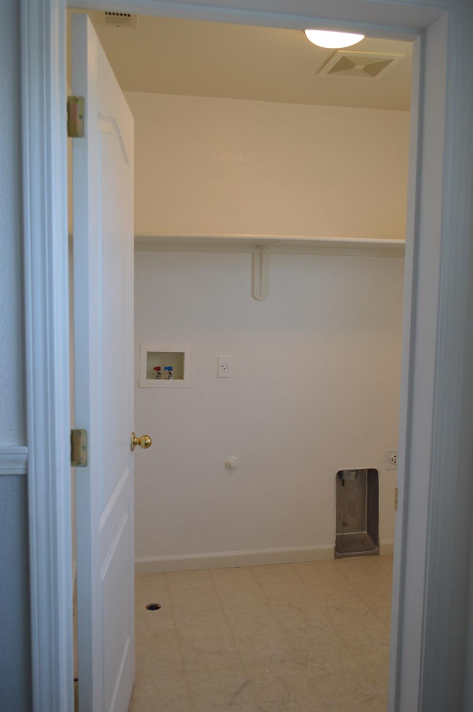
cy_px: 356
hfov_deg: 43.5
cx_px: 236
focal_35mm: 30
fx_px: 592
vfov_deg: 62.0
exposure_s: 1/100
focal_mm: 20
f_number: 5
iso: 400
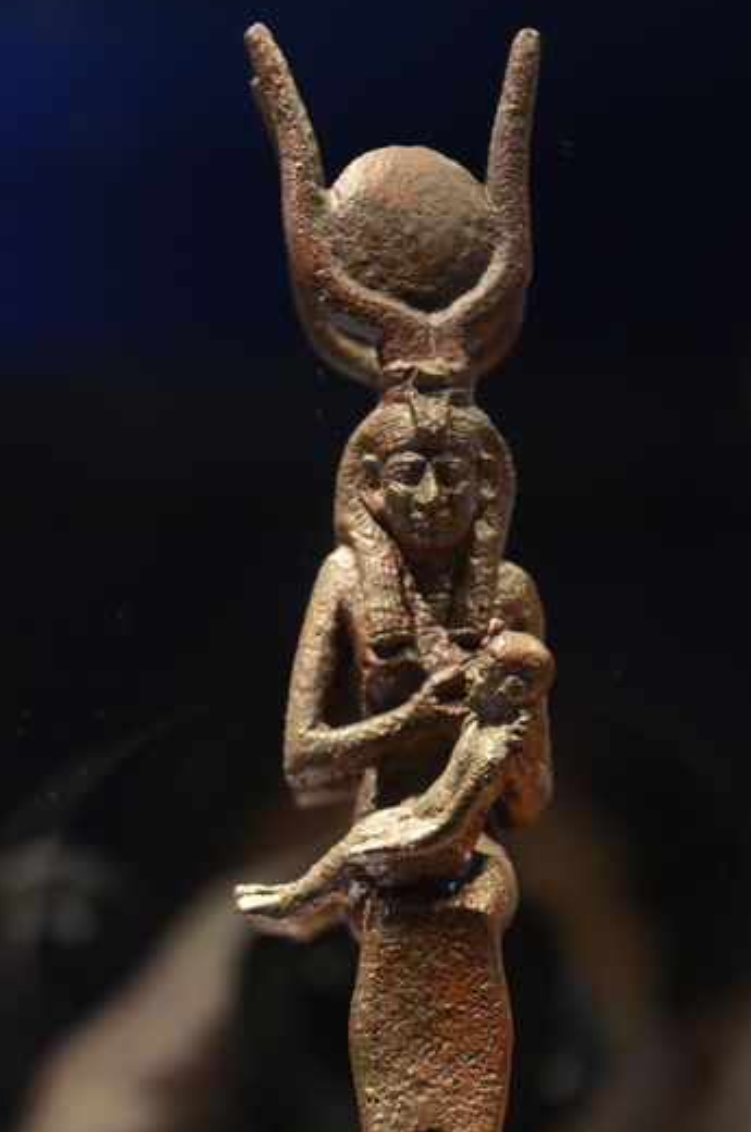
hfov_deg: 10.2
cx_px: 444
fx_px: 4207
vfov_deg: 15.3
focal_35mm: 134
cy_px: 697
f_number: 5.3
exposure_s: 1/20
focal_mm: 70
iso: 1000
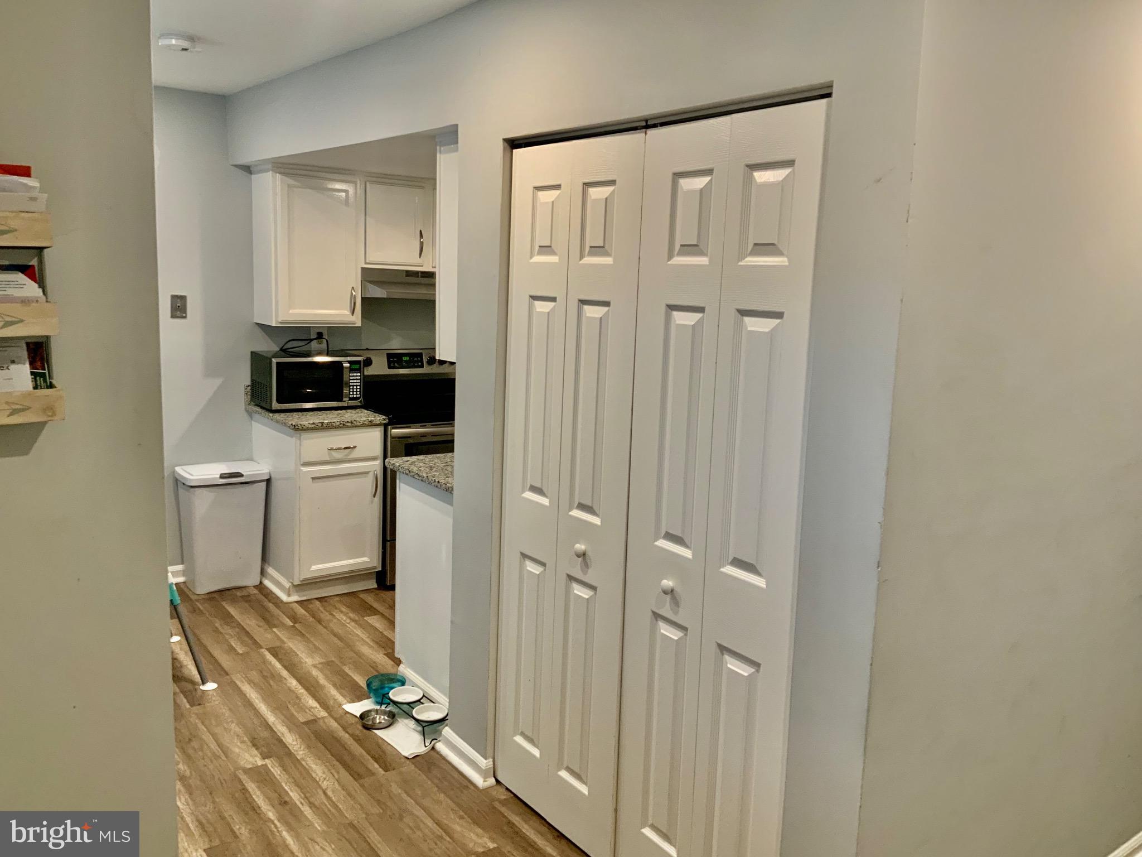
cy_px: 428
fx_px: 957
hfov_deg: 61.7
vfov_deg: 48.2
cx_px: 571
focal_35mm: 29
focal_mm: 3
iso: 125
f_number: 1.8
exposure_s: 1/60
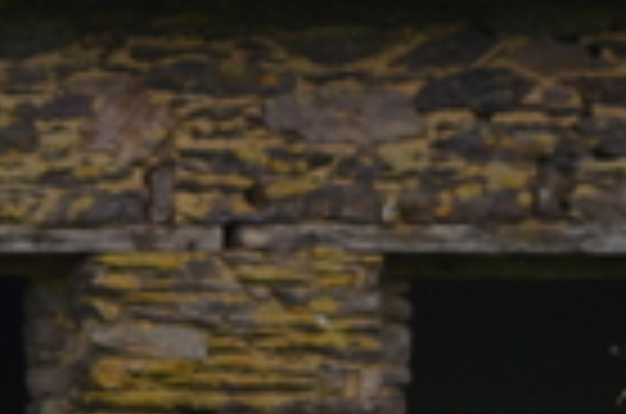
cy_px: 619
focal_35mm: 974
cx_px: -216
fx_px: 16898
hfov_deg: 2.1
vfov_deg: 1.4
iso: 400
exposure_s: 1/500
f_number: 5.6
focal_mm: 150
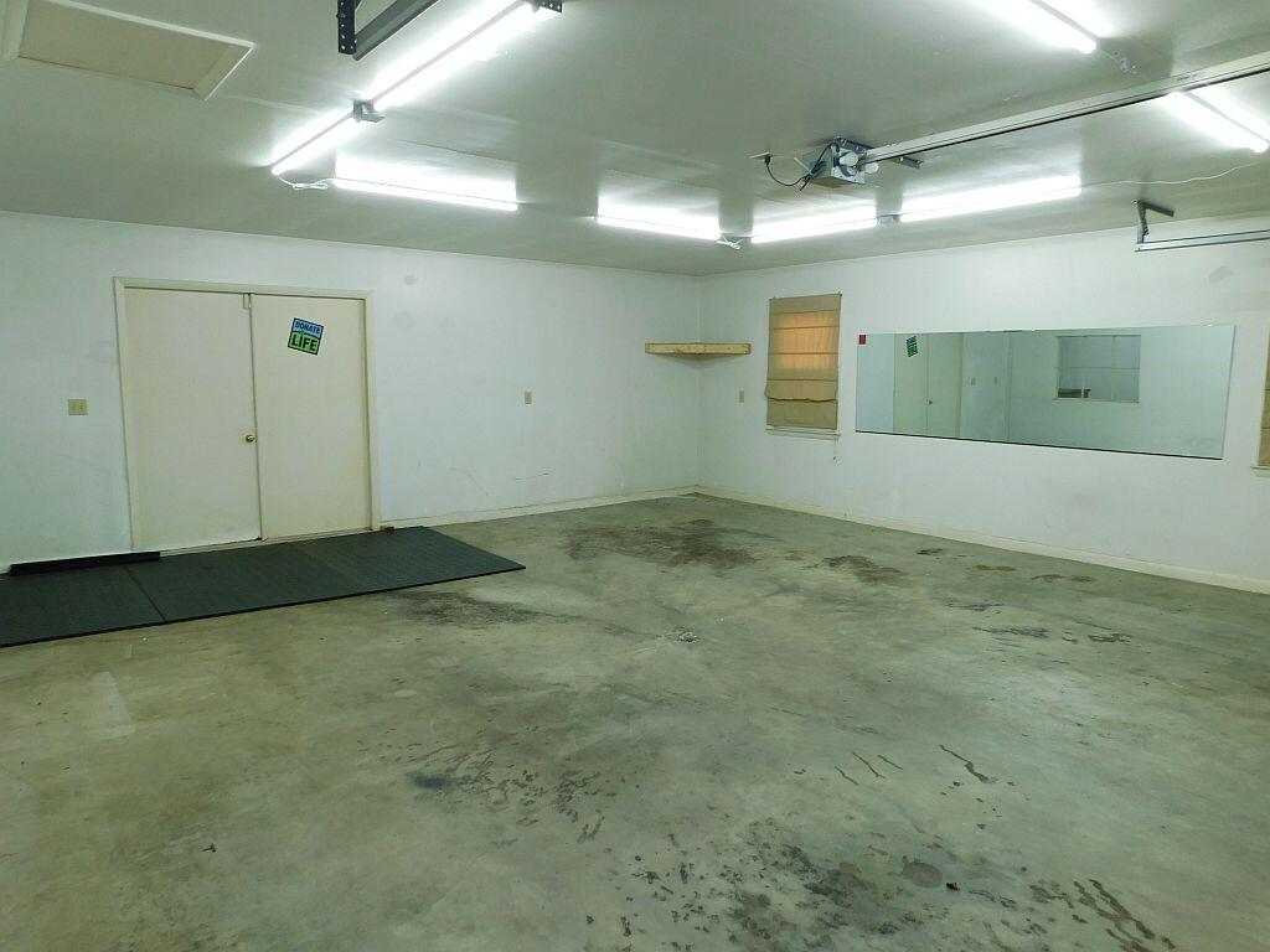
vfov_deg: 58.9
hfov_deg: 73.9
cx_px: 635
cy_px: 476
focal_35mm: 23
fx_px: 844
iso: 125
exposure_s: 1/50
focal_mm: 4
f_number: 3
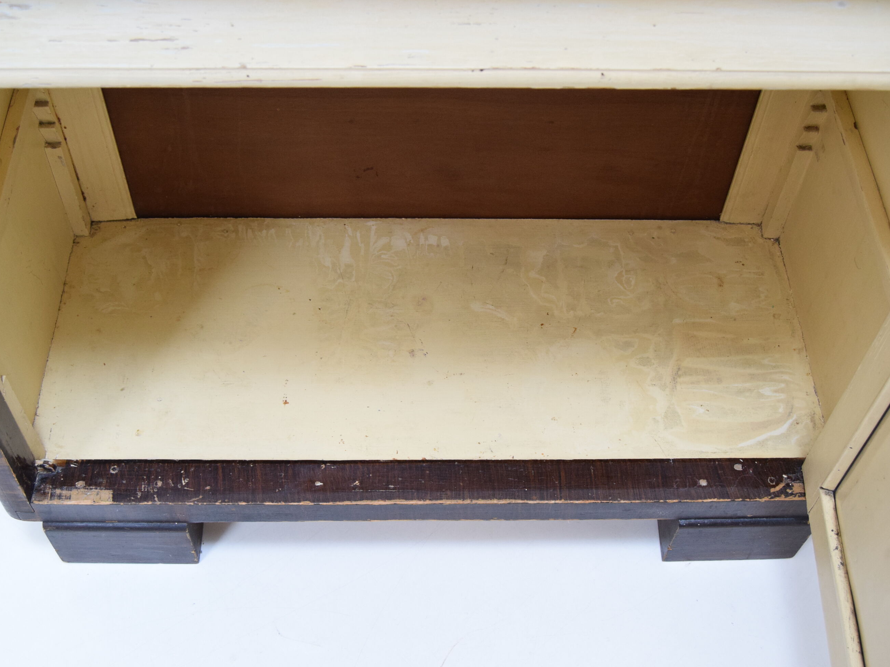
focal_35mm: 43
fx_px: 1106
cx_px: 434
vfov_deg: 33.6
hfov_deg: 43.8
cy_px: 340
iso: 1600
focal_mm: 26
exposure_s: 1/125
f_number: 5.6
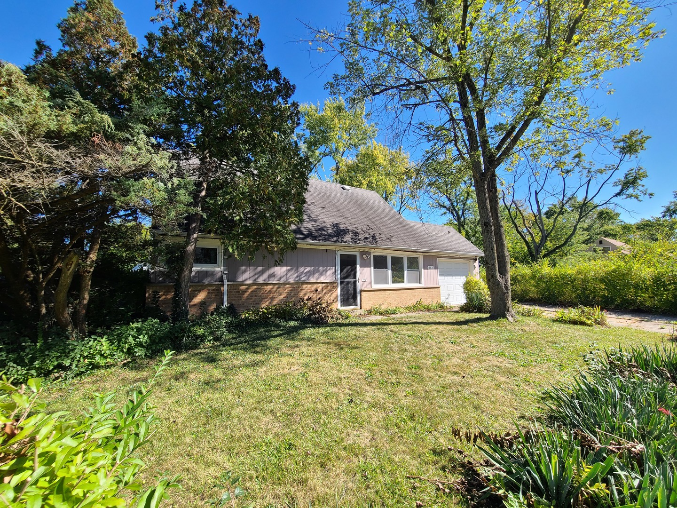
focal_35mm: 13
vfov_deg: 89.9
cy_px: 254
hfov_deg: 106.2
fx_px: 254
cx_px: 338
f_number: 2.2
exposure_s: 1/748
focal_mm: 2.2
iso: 50
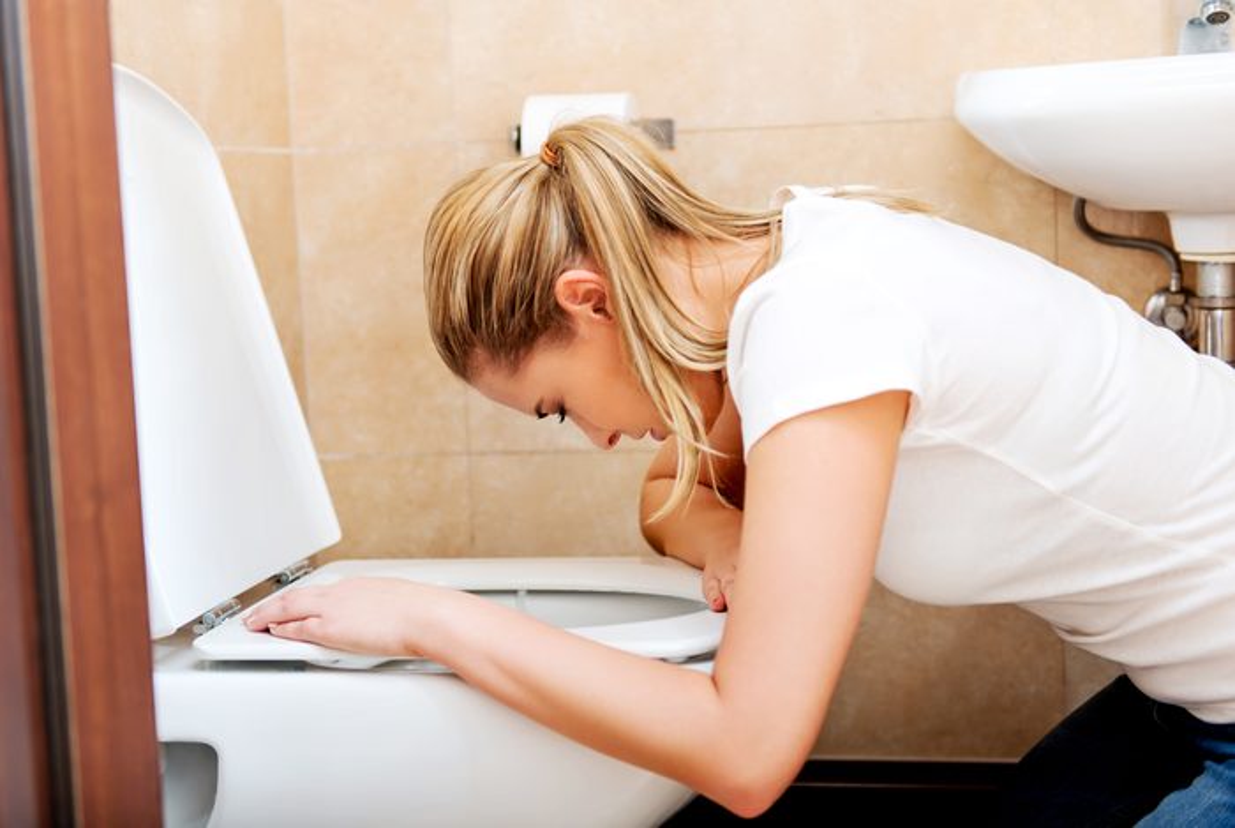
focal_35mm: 56
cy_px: 414
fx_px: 1924
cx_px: 618
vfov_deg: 24.3
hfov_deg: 35.6
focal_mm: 56
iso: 100
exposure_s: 1/200
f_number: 3.2
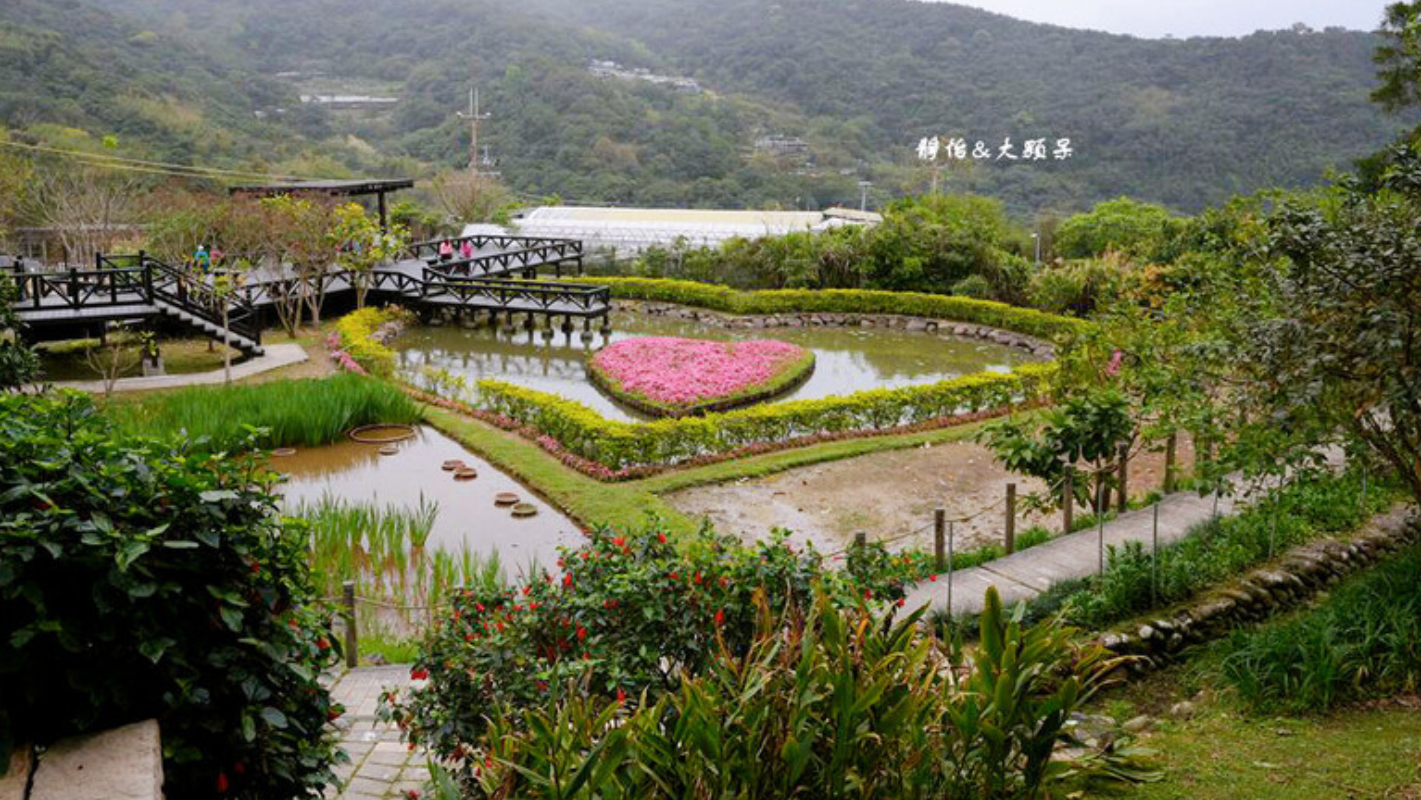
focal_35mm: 29
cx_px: 702
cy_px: 309
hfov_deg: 66.0
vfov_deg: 40.0
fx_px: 1093
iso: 320
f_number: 8
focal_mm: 25
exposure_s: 1/400
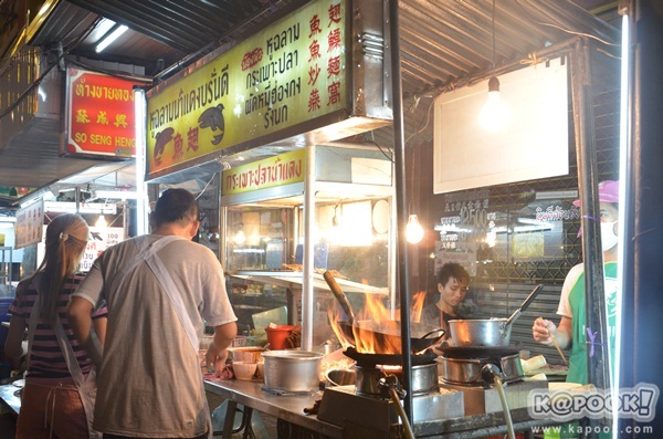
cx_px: 332
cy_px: 220
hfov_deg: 46.5
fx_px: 772
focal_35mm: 42
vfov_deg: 31.7
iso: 640
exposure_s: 1/40
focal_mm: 28
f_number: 4.5
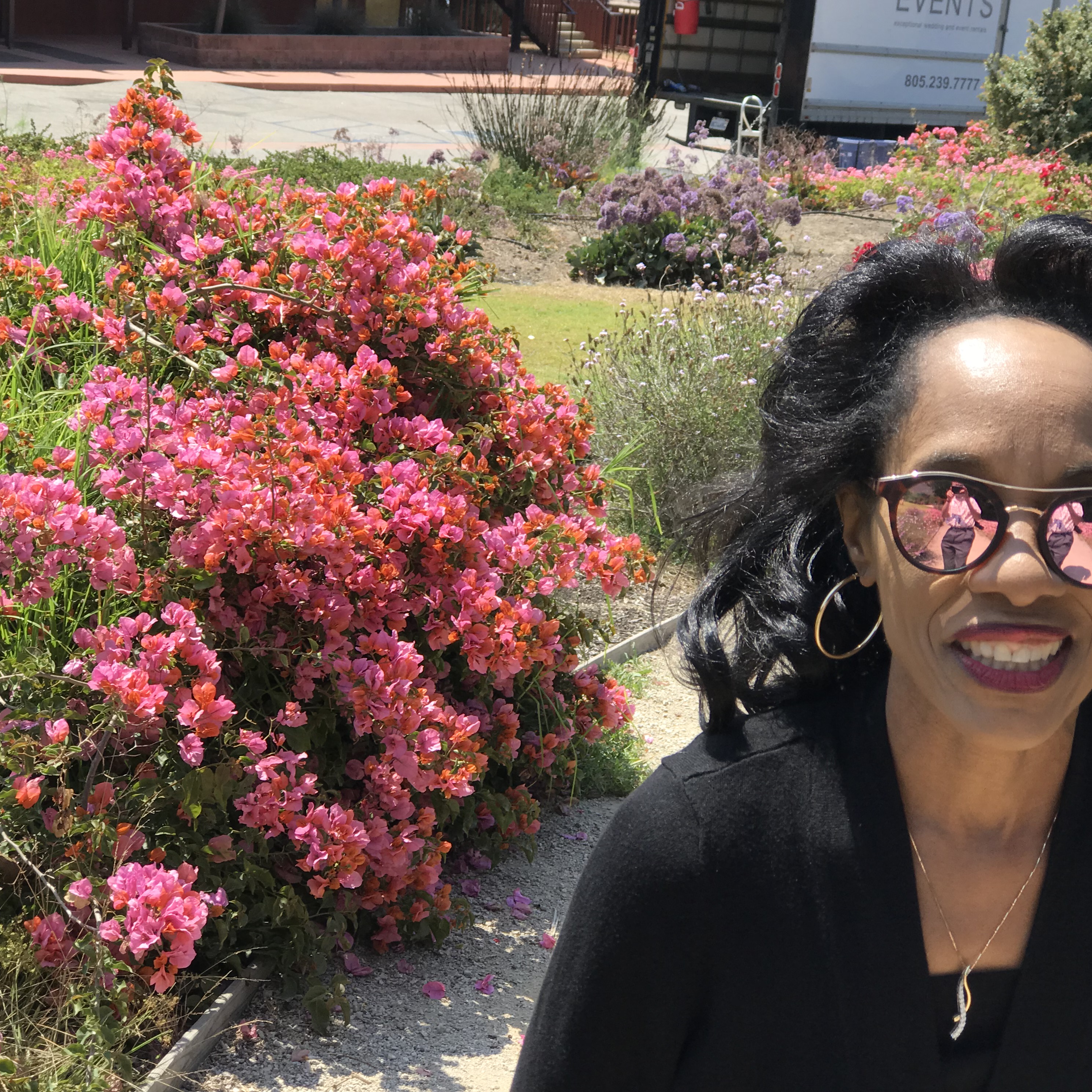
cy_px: 540
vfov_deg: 25.4
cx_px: 568
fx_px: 2427
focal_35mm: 68
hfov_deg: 25.4
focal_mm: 6.6
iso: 20
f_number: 2.8
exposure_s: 1/447
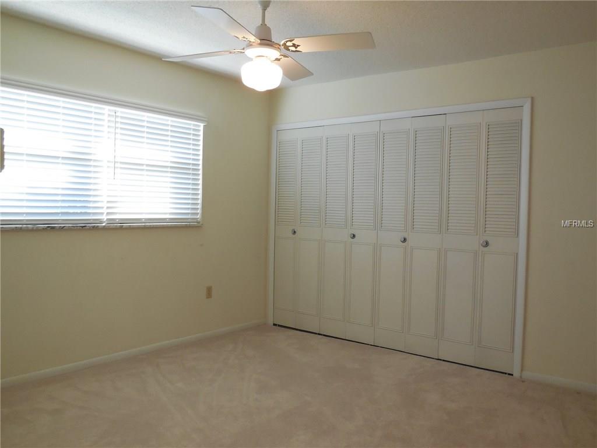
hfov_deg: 60.0
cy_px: 224
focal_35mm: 30
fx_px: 517
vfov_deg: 46.8
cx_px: 298
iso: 320
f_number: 3.2
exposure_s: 1/30
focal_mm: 5.3
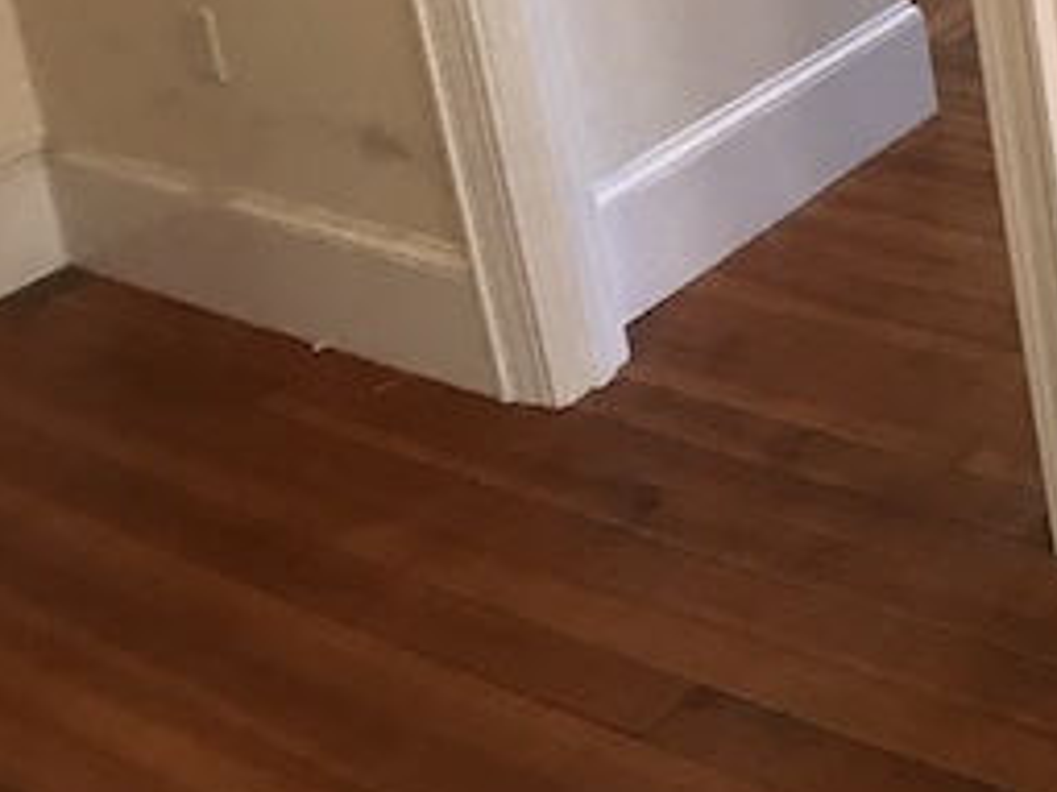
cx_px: 1579
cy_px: -361
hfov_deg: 19.5
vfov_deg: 15.6
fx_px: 2686
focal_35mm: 88
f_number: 1.8
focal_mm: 3.99
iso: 32
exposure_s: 1/30
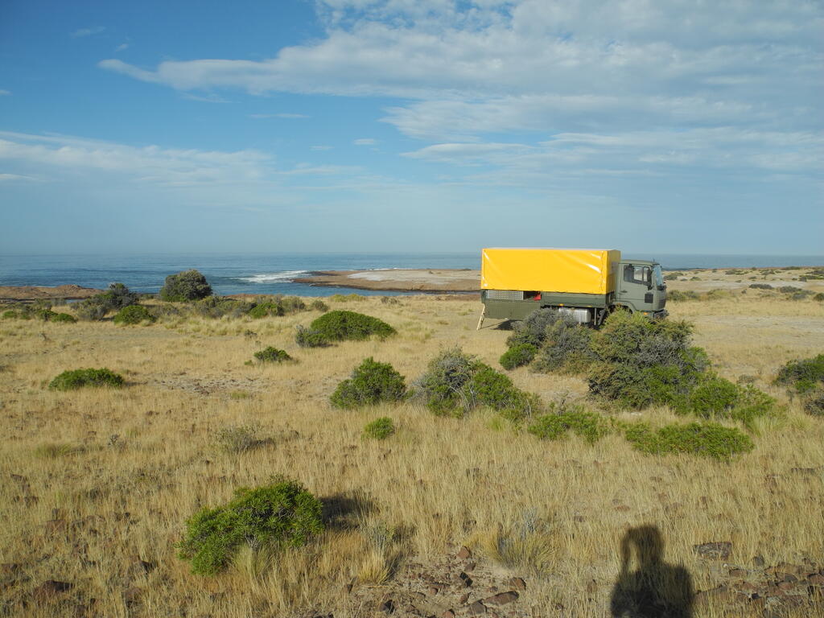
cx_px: 412
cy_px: 309
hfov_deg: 63.4
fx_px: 667
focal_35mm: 28
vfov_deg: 49.7
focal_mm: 6
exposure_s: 1/800
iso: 100
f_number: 5
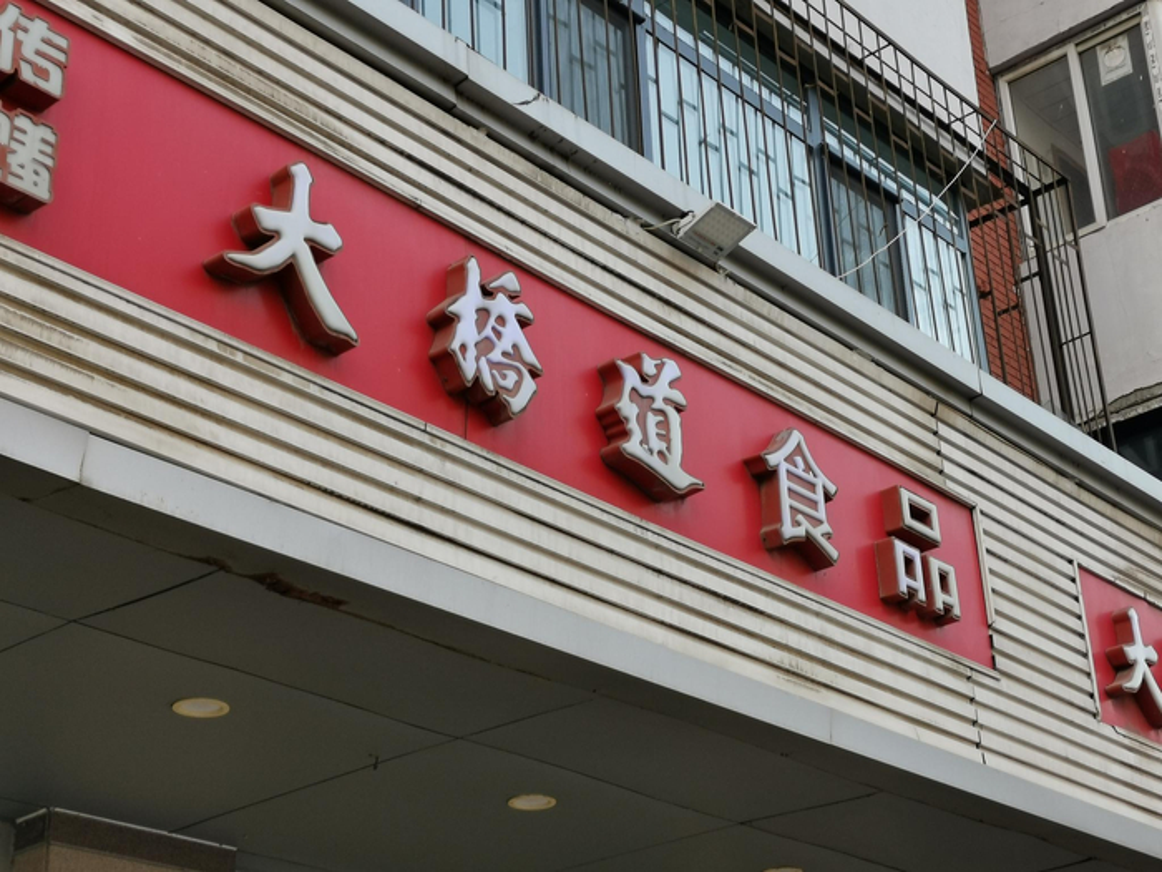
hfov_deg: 32.7
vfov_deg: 24.8
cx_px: 581
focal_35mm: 59
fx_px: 1981
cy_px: 436
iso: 50
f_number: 1.8
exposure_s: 1/125
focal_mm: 5.58
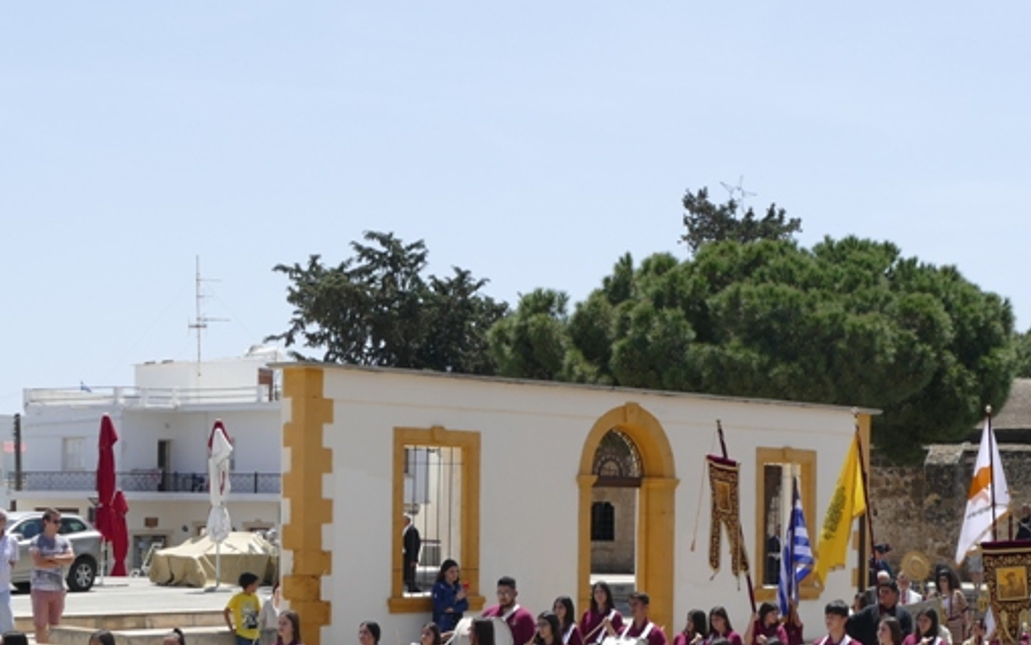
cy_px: 512
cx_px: 548
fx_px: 1939
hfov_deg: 29.8
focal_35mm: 69
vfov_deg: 18.7
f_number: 4
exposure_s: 1/1600
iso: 125
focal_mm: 13.16
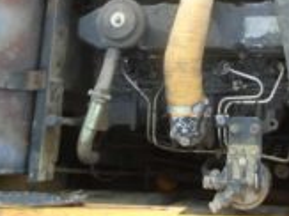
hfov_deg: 29.9
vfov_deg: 21.8
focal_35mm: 64
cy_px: -14
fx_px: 534
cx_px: 207
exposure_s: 1/100
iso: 100
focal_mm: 4.6
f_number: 3.2
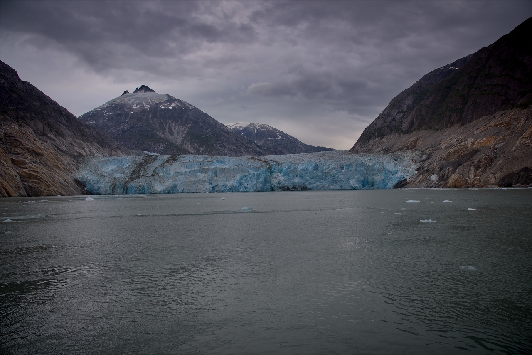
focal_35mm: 24
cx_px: 266
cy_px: 178
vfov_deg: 53.2
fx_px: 355
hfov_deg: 73.7
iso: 100
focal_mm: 24
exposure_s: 1/160
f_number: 8
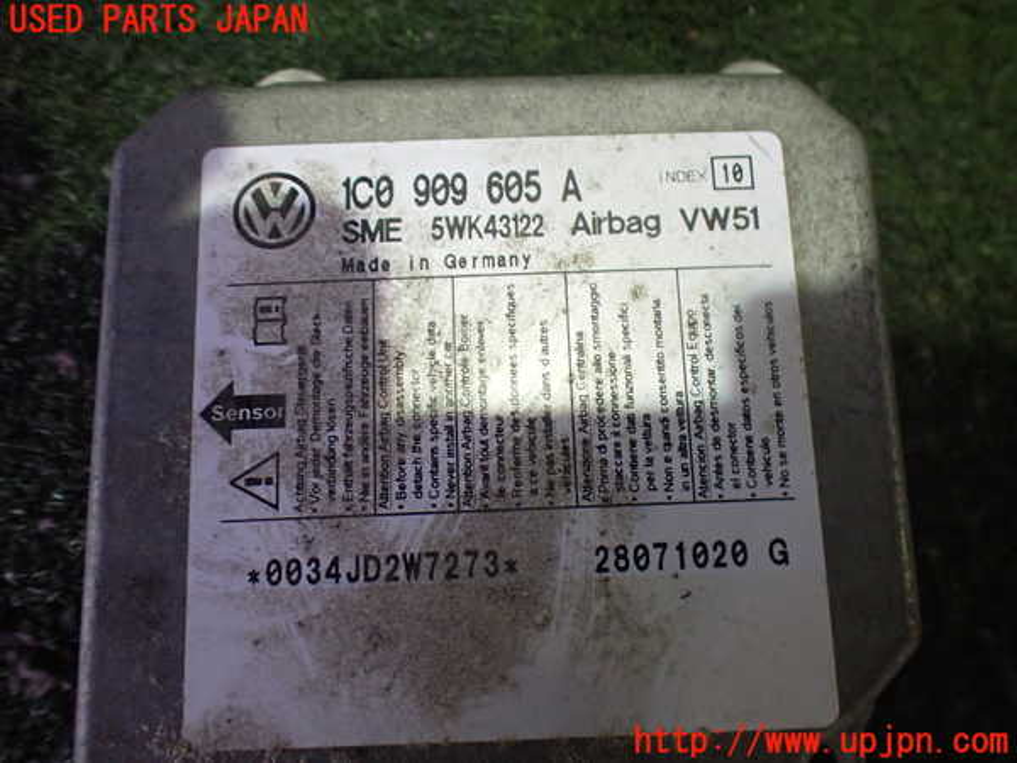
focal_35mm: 30
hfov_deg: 60.0
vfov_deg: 46.8
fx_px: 881
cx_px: 508
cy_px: 382
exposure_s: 1/60
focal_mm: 5.4
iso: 800
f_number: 2.3
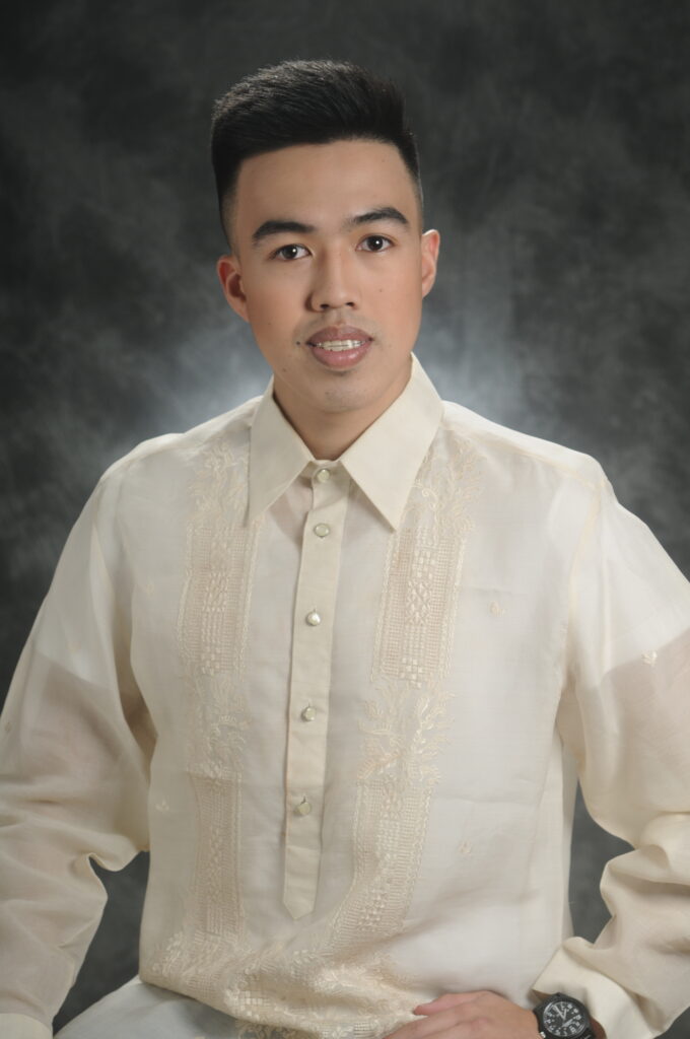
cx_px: 345
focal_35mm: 128
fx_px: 3675
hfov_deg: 10.7
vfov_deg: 16.1
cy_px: 520
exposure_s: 1/200
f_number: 5
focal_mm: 85
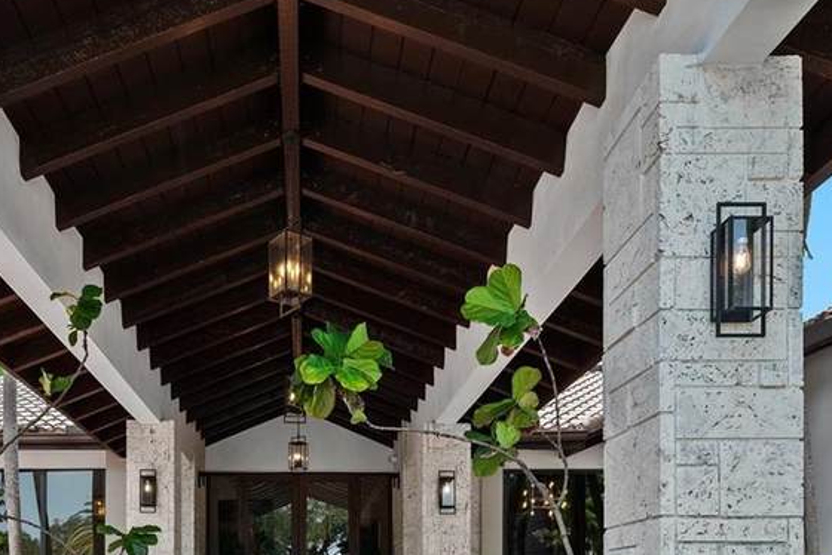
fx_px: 740
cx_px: 300
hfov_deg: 57.8
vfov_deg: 35.2
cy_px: 611
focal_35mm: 32
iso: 100
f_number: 6.3
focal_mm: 14
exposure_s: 1/125
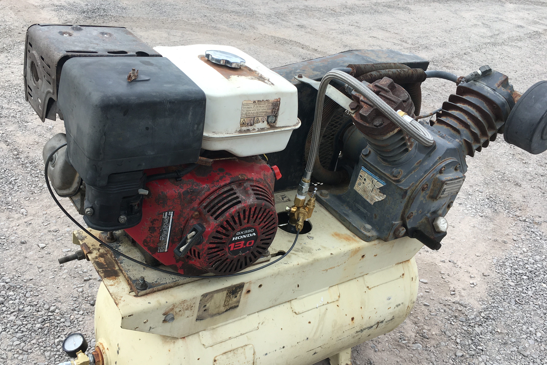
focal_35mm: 34
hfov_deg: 55.7
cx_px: 248
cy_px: 210
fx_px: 517
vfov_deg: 38.8
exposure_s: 1/273
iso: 25
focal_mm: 4.15
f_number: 2.2
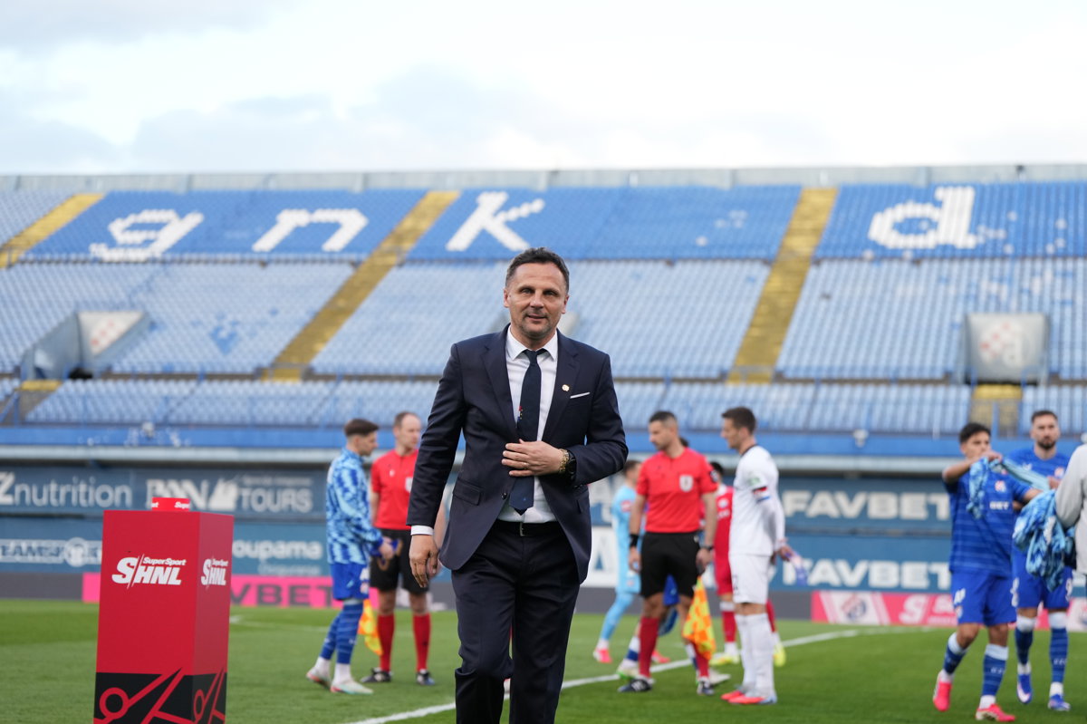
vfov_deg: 17.3
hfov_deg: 25.7
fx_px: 2384
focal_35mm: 79
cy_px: 362
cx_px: 544
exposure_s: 1/1250
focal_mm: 79
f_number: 2.8
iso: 1000
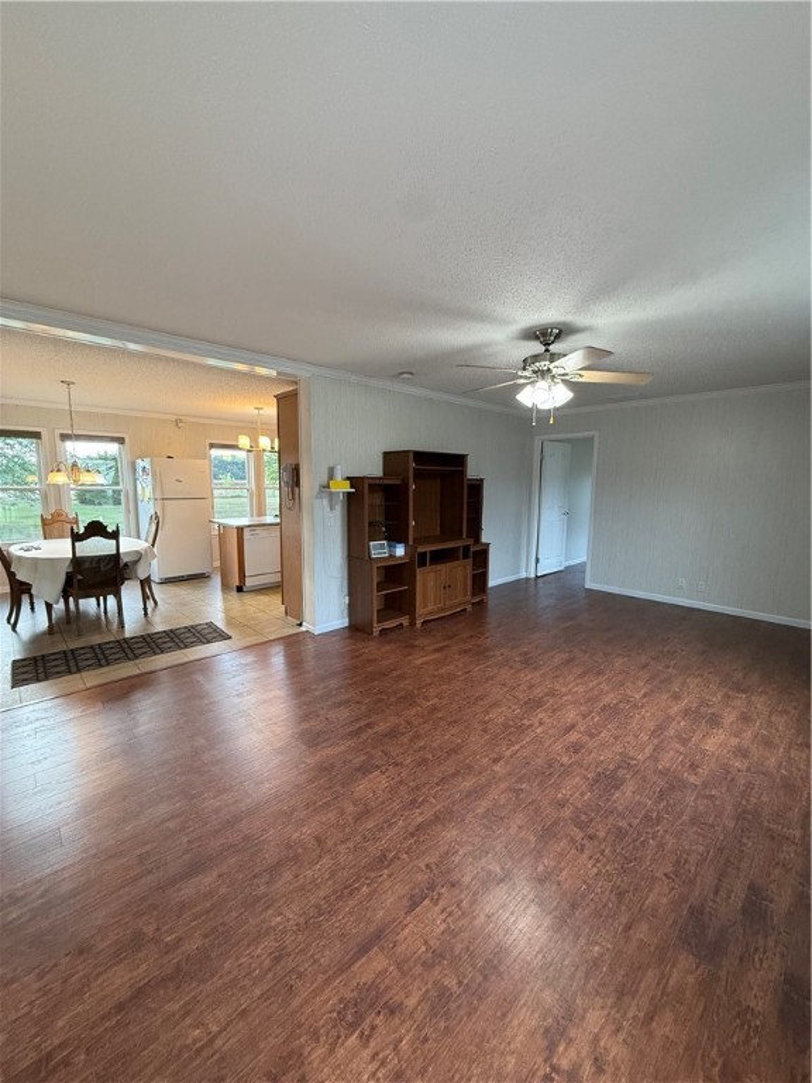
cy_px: 542
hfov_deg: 85.7
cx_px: 406
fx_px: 438
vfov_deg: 102.1
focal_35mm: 14
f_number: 2.2
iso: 320
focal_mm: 2.22
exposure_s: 1/120
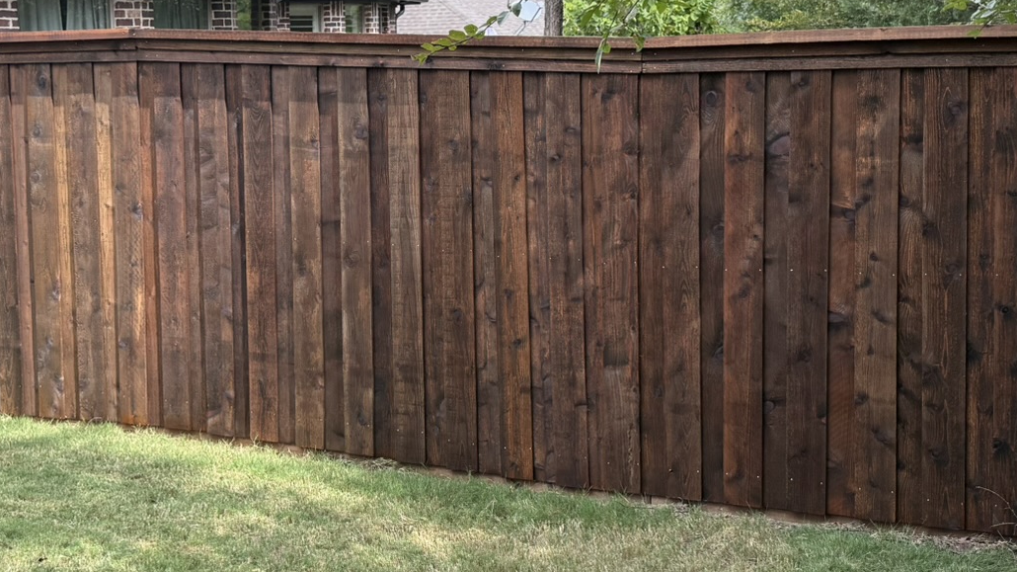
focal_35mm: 52
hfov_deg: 39.7
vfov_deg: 23.0
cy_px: 193
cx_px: 407
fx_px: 1402
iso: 100
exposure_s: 1/979
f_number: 1.78
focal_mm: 6.76
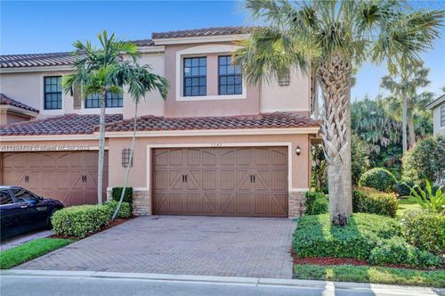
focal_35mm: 34
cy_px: 148
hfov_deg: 55.9
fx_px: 420
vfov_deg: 38.8
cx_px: 222
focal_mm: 34
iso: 2000
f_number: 20
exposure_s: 1/250
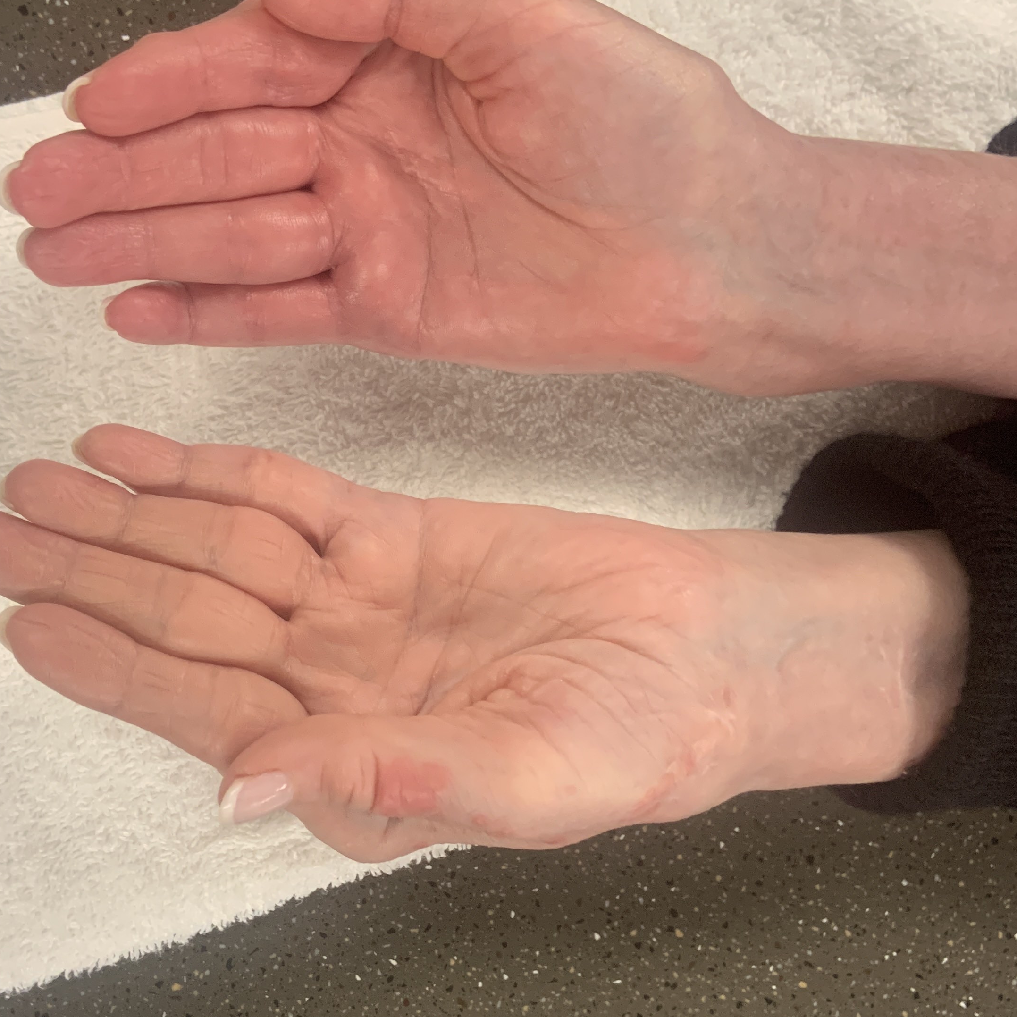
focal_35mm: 43
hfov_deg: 38.8
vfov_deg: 39.1
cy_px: 586
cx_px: 360
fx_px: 1429
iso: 125
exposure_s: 1/60
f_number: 1.8
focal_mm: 4.25
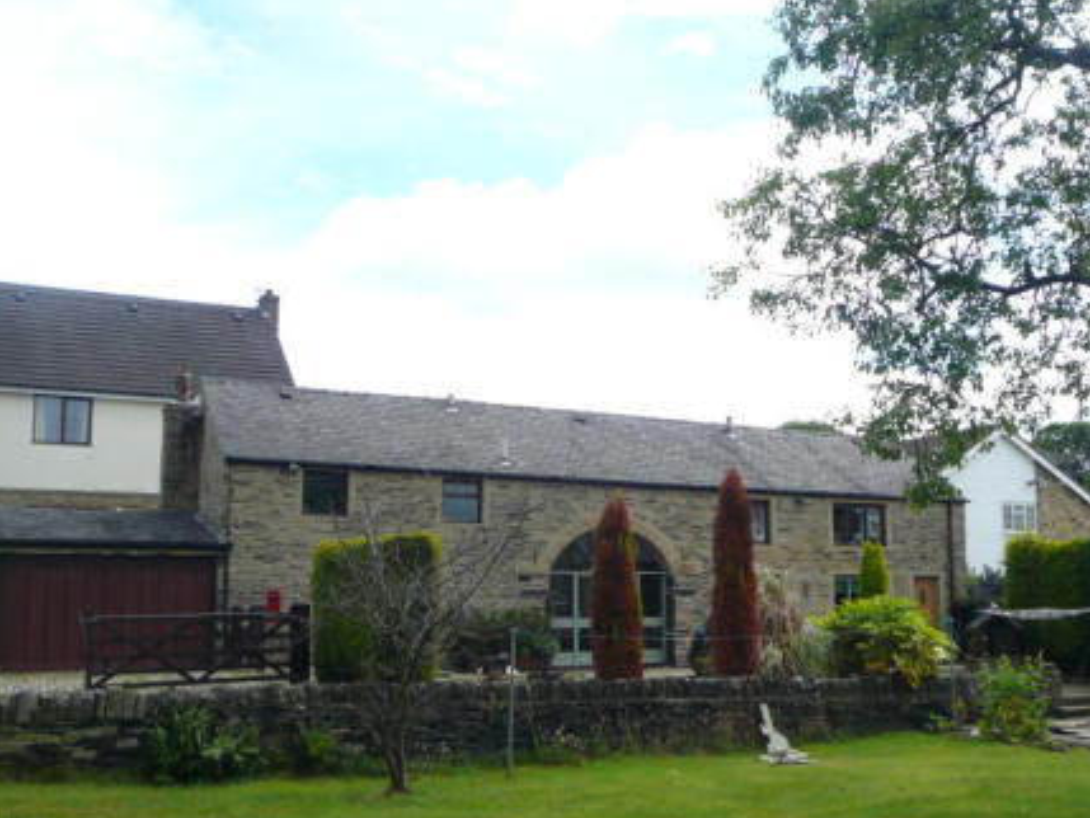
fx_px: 1197
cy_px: 448
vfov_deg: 37.7
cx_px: 614
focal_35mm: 38
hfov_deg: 48.8
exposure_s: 1/160
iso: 100
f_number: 8
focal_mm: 4.6
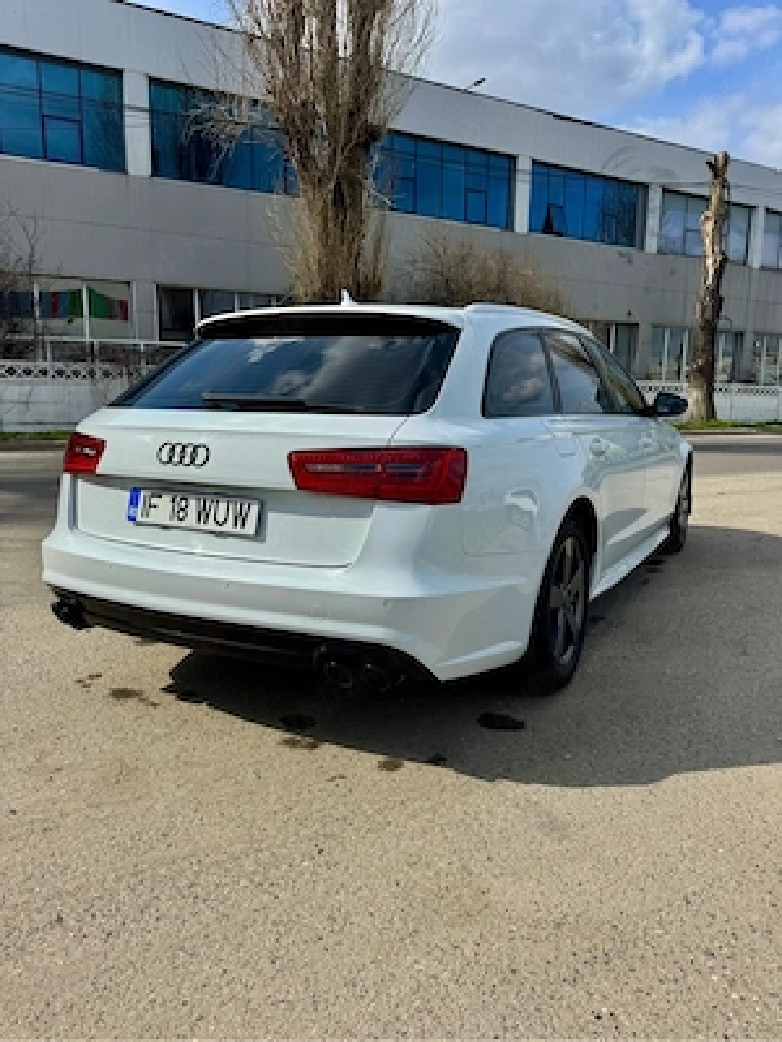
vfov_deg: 71.6
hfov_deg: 56.8
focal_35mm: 24
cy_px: 521
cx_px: 391
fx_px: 723
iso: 80
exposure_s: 1/5348
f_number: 1.78
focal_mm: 6.76
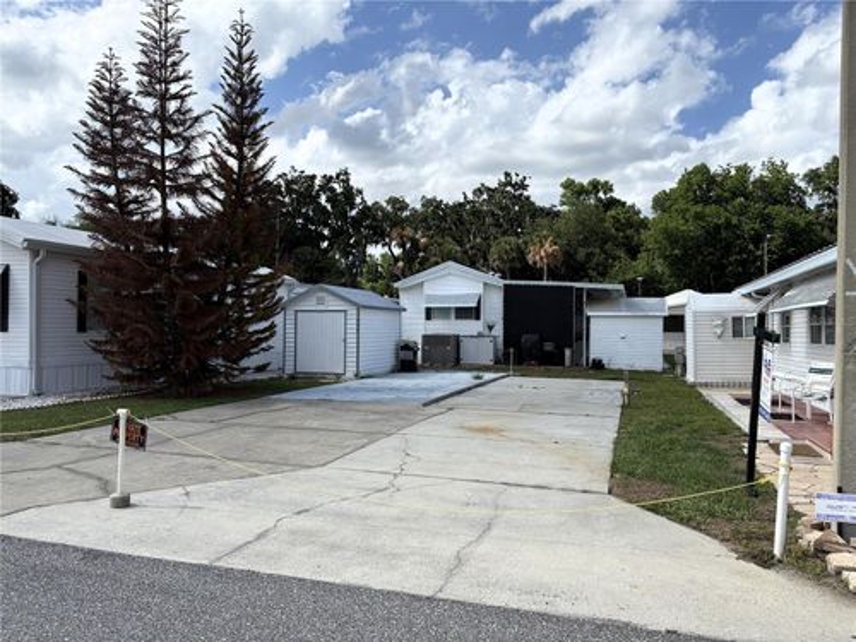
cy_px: 321
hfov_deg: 67.3
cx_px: 428
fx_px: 643
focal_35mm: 26
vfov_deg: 53.1
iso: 50
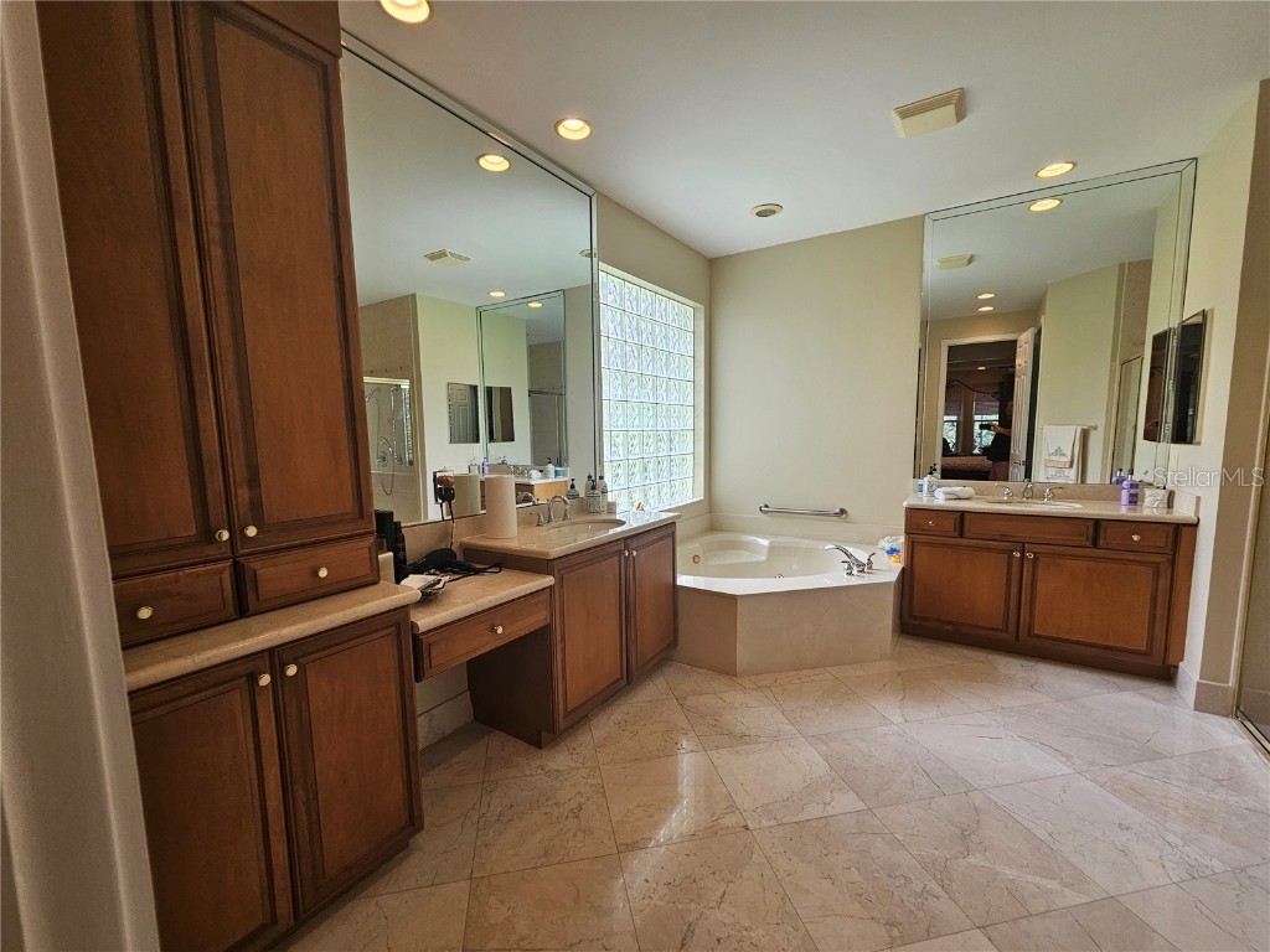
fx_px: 477
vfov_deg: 89.9
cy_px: 476
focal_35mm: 13
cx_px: 635
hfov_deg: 106.2
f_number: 2.2
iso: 80
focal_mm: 2.2
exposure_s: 1/120
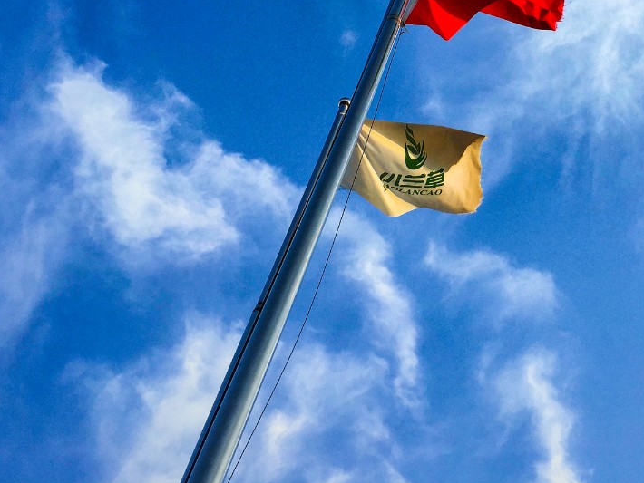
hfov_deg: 37.8
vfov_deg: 28.9
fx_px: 912
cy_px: 81
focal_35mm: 49
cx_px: 493
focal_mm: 4.15
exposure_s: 1/1236
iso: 32
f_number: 2.2
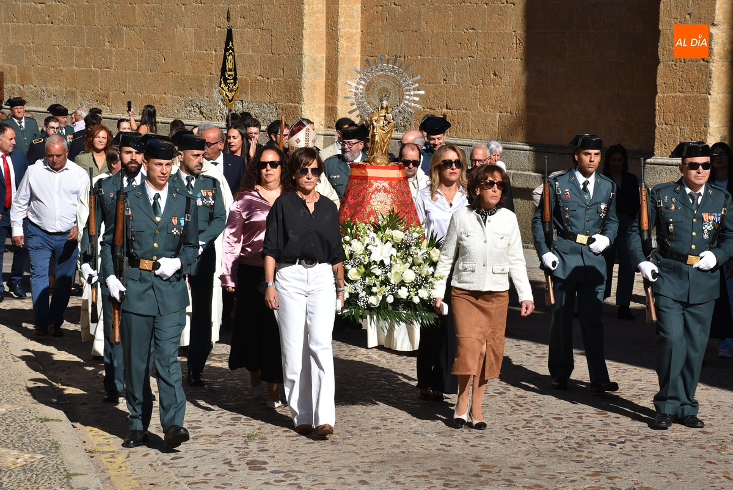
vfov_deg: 13.1
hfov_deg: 19.4
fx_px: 2139
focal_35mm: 105
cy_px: 245
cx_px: 366
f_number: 11
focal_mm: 70
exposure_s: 1/500
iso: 200
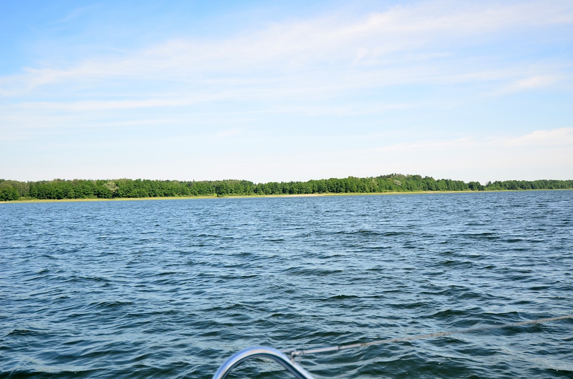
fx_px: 572
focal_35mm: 36
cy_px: 190
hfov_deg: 53.2
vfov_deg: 36.7
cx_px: 286
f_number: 4.5
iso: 100
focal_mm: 24
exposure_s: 1/320
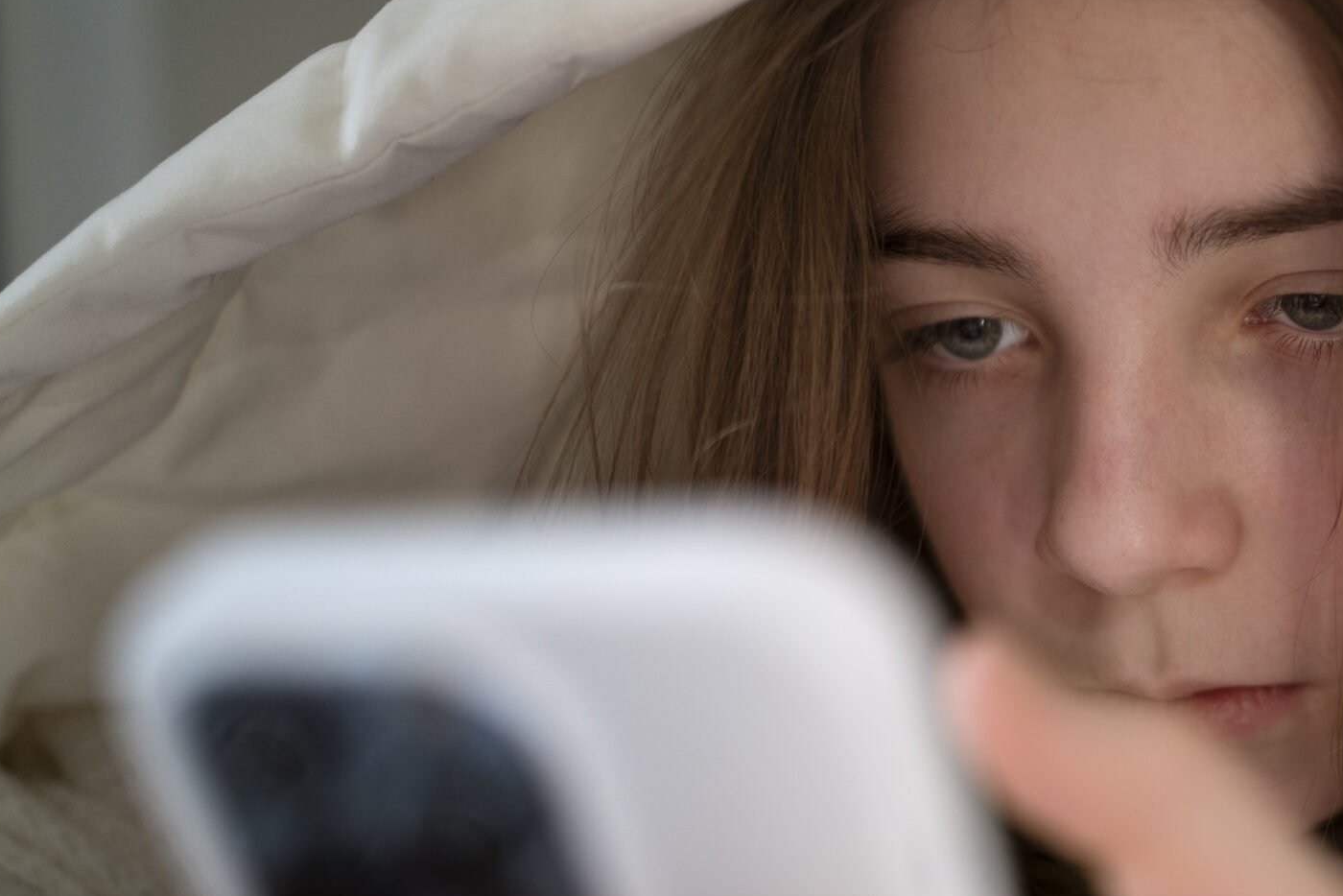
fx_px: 2388
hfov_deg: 30.0
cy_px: 454
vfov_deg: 21.3
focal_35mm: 64
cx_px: 1213
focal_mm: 35
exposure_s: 1/250
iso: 320
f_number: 2
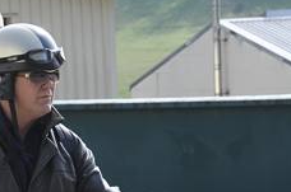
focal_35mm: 246
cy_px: 331
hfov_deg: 8.4
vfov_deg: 5.5
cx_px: 20
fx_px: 1984
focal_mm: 70
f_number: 8
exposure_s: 1/250
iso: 200
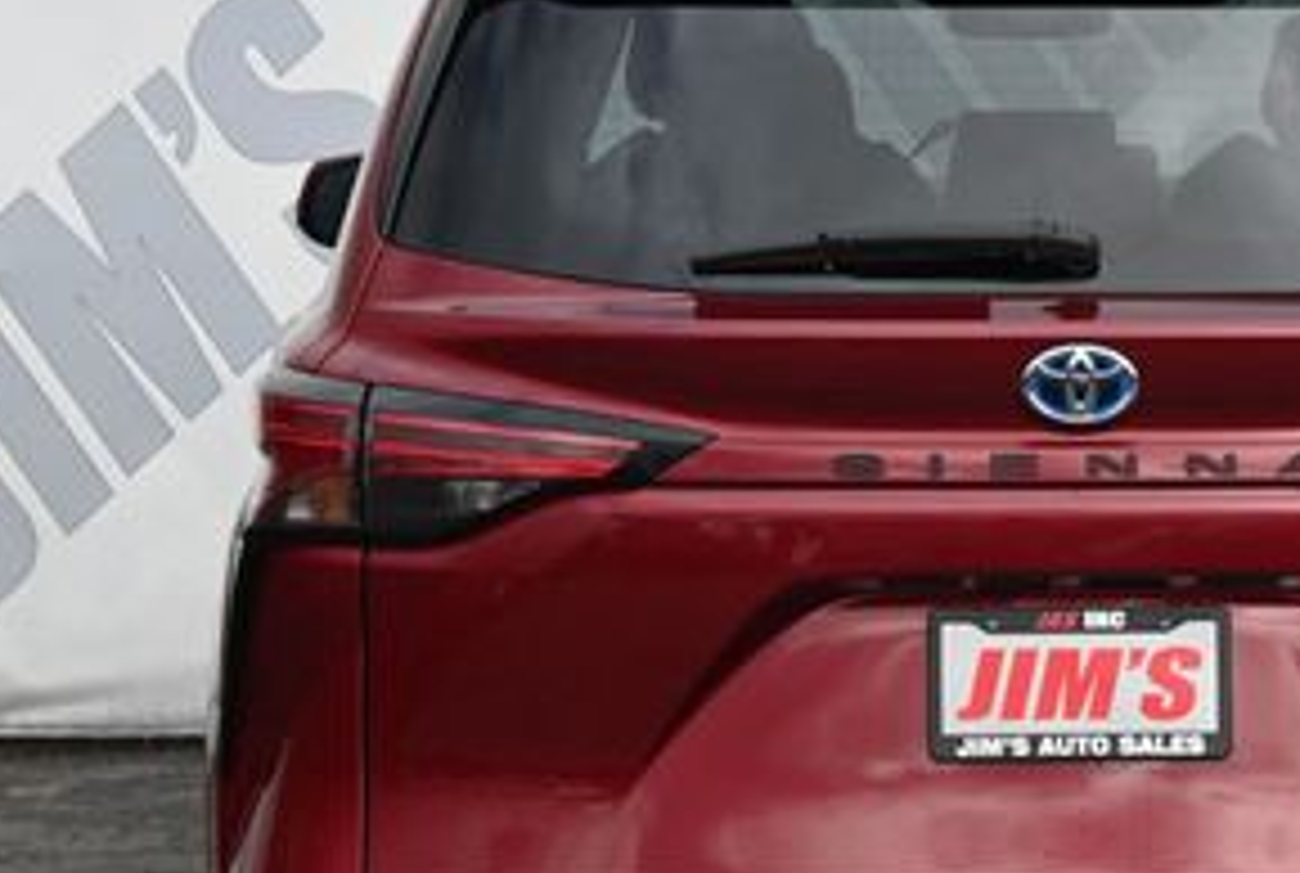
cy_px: 479
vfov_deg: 8.8
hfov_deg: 13.1
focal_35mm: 156
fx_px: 5649
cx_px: 1080
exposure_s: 1/250
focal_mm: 47
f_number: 6
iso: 200
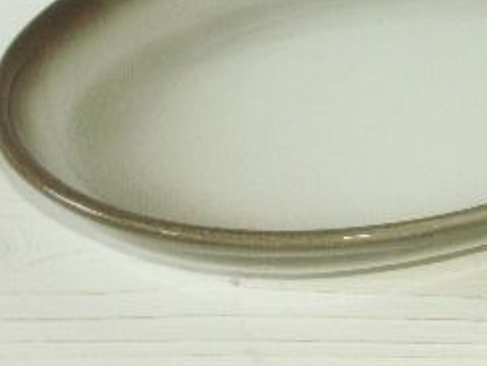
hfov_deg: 19.6
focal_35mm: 94
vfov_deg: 15.6
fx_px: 1323
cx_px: 582
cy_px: 66
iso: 200
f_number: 5.6
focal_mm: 9.39
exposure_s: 1/60
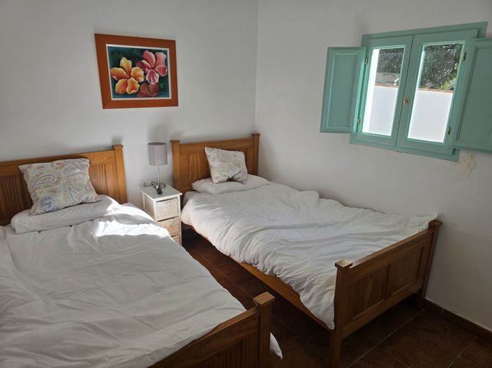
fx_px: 327
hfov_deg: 74.0
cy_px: 184
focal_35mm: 23
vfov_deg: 58.8
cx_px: 246
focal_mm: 6.3
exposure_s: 1/244
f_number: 1.7
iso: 12
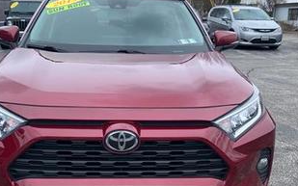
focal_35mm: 45
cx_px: 129
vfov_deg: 28.5
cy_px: 112
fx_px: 365
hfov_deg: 44.3
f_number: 1.5
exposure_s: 1/1344
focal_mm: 5.7
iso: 32
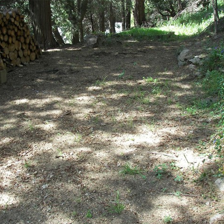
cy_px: 113
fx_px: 315
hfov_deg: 39.0
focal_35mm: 43
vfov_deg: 39.2
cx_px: 88
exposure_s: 1/80
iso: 50
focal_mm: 6
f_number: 2.8
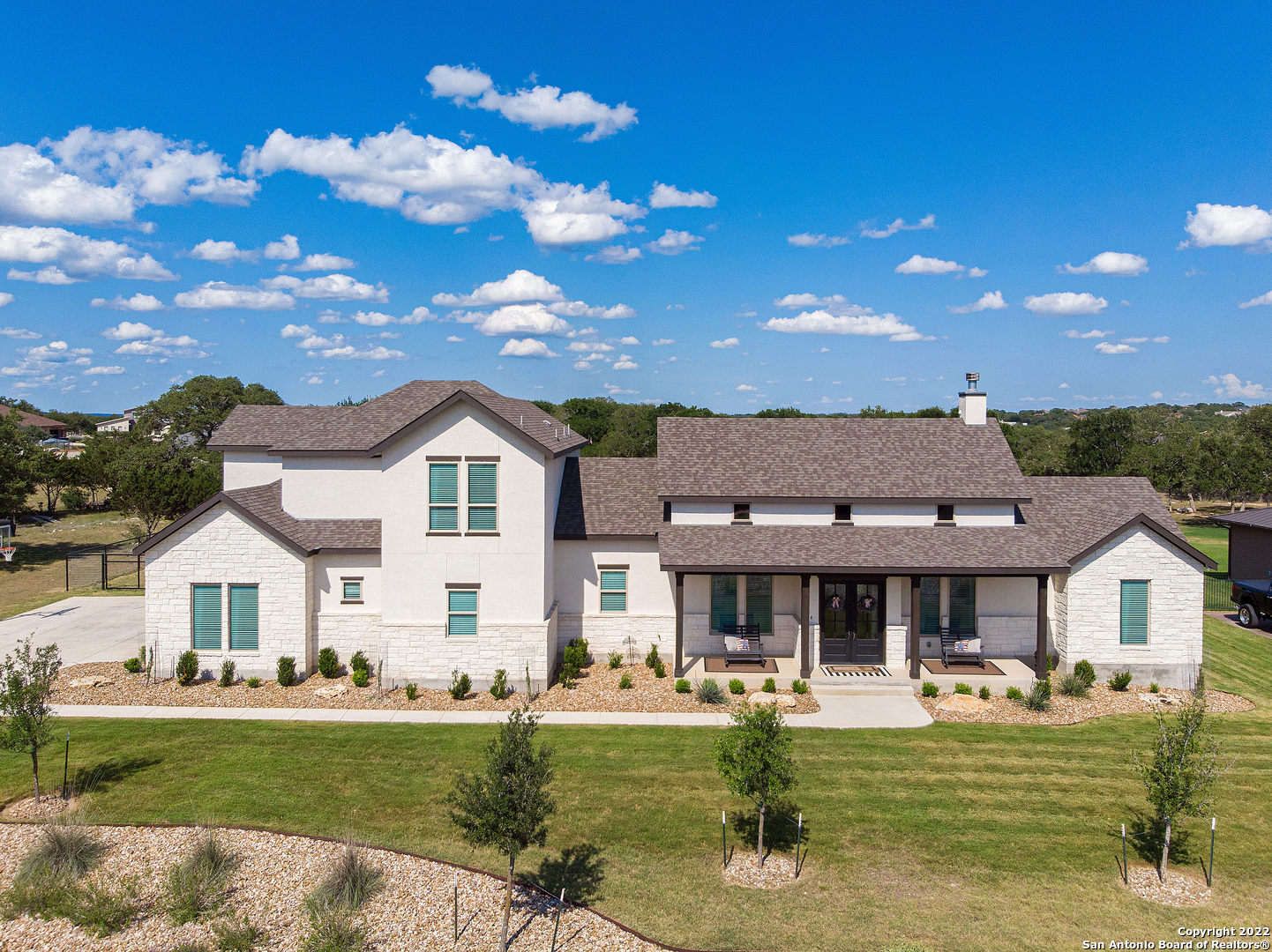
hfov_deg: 71.6
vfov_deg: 56.8
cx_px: 636
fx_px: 881
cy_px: 476
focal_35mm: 24
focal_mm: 4.5
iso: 100
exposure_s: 1/1250
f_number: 2.8
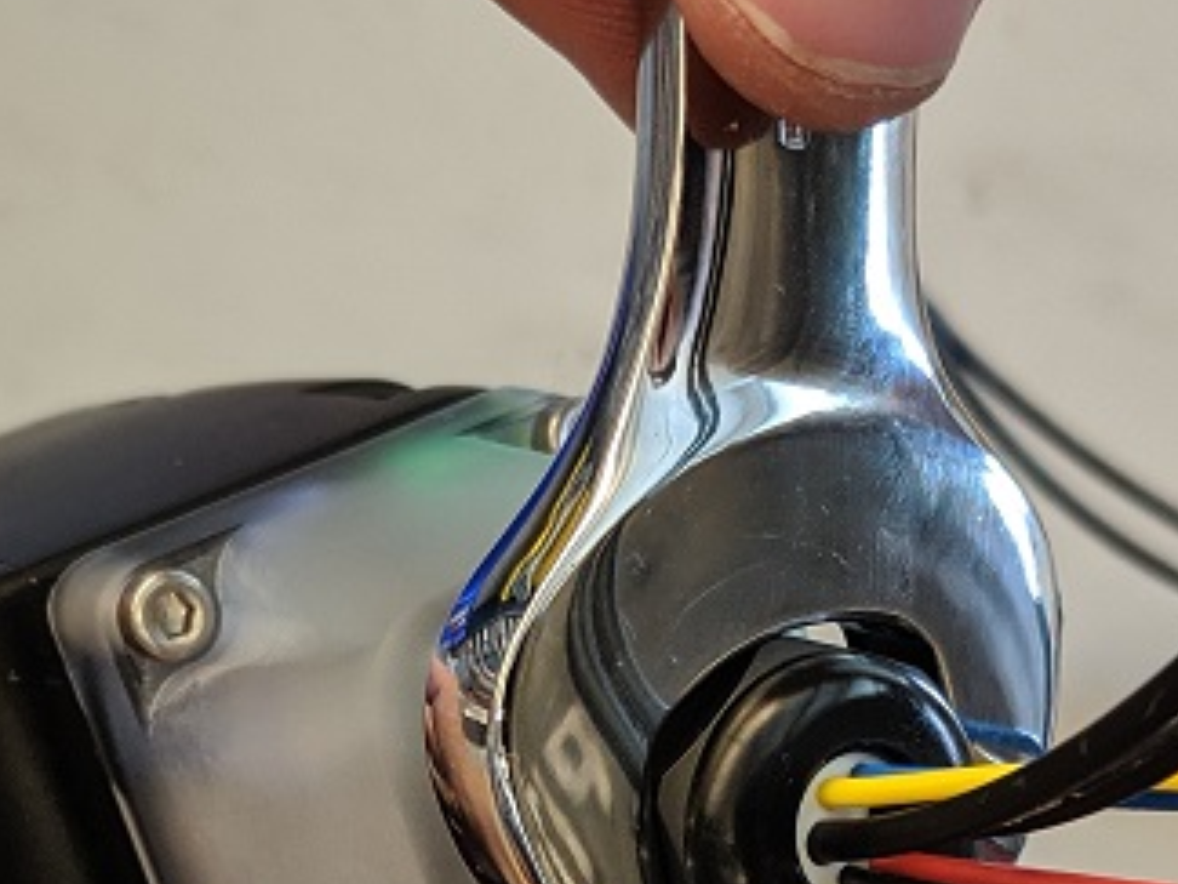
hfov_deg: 23.2
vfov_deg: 16.9
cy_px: 1026
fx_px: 2859
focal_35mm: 84
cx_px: 473
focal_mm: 4.44
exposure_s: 1/125
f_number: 1.8
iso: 146
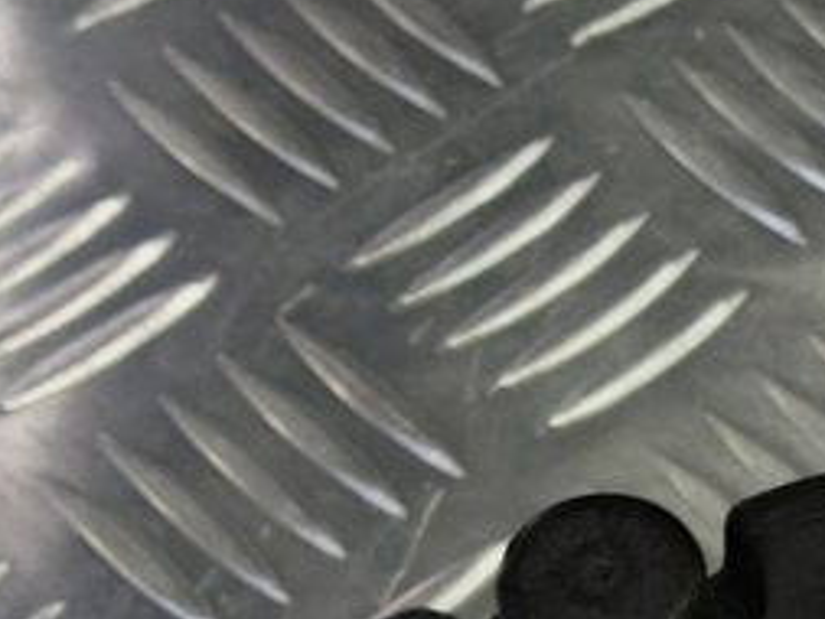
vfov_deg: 14.6
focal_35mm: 93
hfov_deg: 20.0
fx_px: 2218
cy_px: 990
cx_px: 952
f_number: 1.6
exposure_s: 1/33.3
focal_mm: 4.11
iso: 87
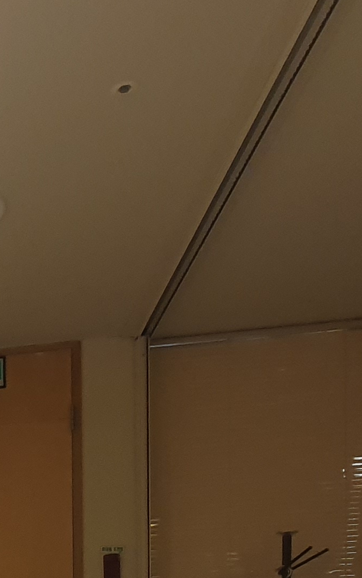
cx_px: -350
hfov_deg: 16.8
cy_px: 703
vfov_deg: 29.4
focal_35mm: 59
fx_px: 931
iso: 100
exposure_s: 1/60
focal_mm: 1.8
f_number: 2.2
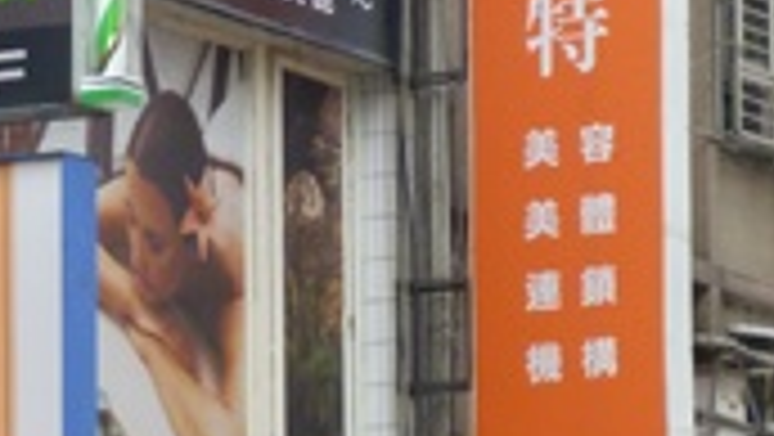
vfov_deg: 2.9
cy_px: 18
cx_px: 468
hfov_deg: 5.1
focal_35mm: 421
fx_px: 8646
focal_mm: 25
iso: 400
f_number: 6.9
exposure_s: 1/125
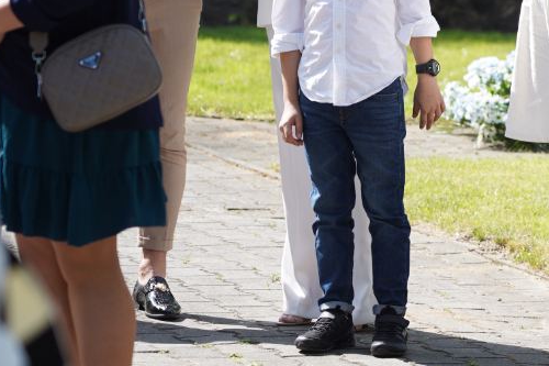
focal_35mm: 260
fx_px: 3963
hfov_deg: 7.9
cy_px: -2
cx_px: 614
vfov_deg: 5.3
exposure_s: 1/320
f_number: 4
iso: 100
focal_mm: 100
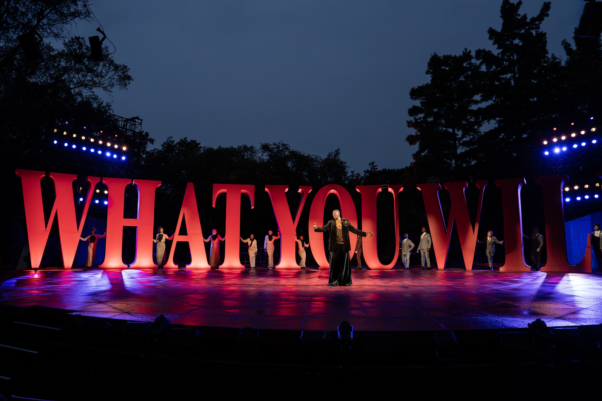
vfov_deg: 53.1
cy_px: 200
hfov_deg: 73.7
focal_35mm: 24
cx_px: 301
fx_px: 401
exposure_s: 1/320
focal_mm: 24
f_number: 4
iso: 1600
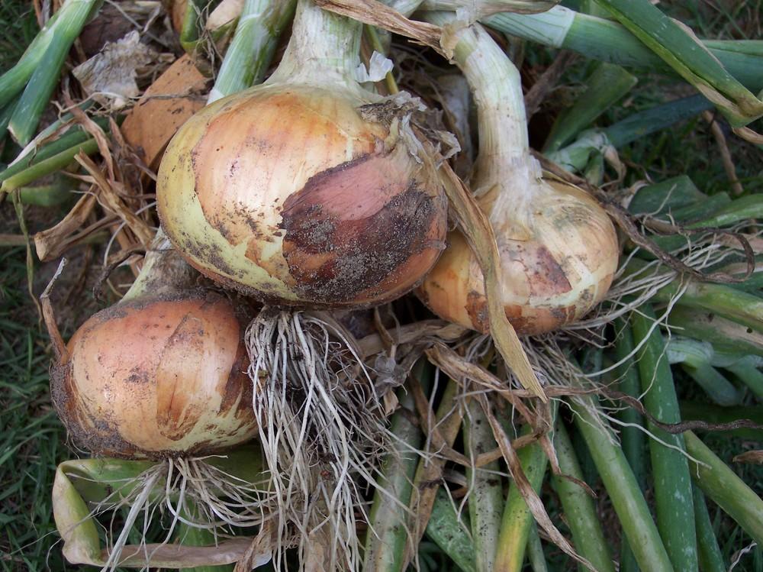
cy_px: 286
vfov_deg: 37.7
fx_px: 837
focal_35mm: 38
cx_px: 382
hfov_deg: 49.0
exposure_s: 1/700
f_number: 2.8
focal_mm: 8
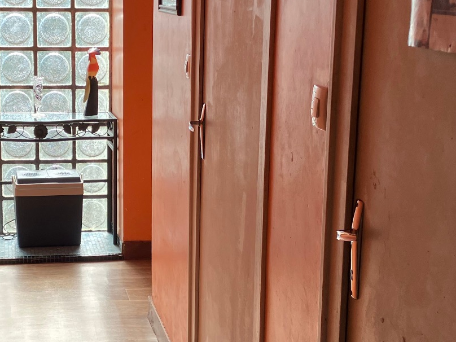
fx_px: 935
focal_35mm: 71
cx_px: 122
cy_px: 191
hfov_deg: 27.1
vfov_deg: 20.7
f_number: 1.8
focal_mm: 3.99
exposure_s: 1/392
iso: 32
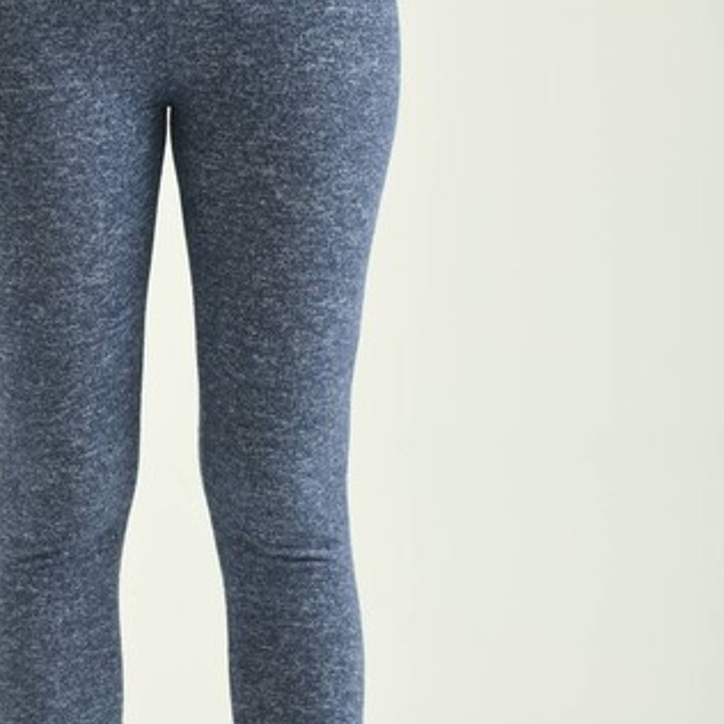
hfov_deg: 5.8
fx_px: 7170
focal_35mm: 303
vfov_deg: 5.8
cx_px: 160
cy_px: 541
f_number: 5.6
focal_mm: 150
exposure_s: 1/160
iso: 125
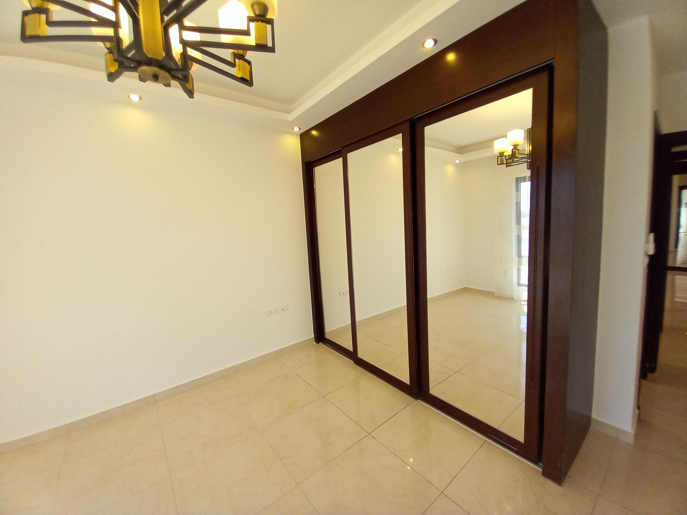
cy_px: 258
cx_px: 344
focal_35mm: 13
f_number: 2.2
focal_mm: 1.13
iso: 50
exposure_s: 1/100
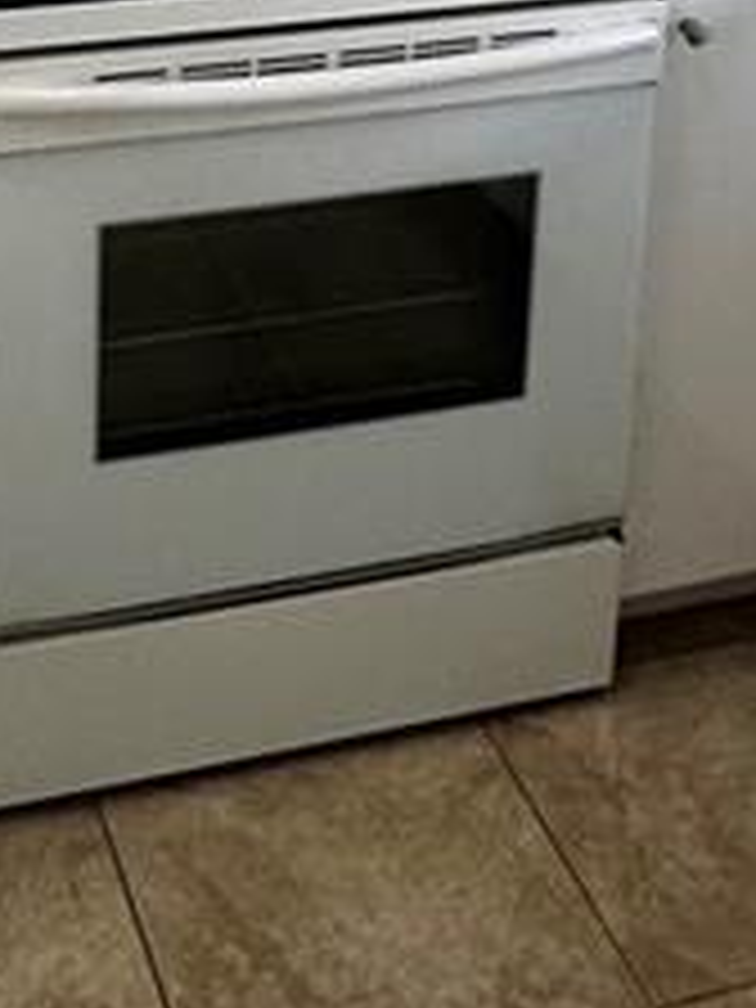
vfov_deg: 22.8
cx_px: 198
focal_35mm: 75
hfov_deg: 19.5
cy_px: -342
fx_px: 2184
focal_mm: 2.22
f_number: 2.2
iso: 200
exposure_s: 1/120
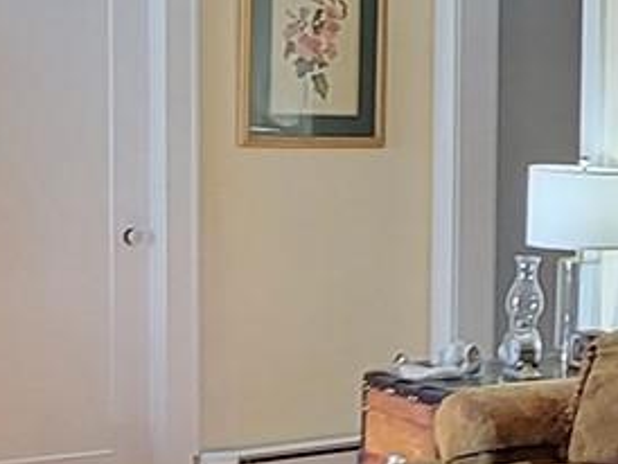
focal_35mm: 97
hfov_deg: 18.4
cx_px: 875
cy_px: 270
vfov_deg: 15.3
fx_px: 1733
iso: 125
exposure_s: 1/60
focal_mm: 2.2
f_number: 2.2
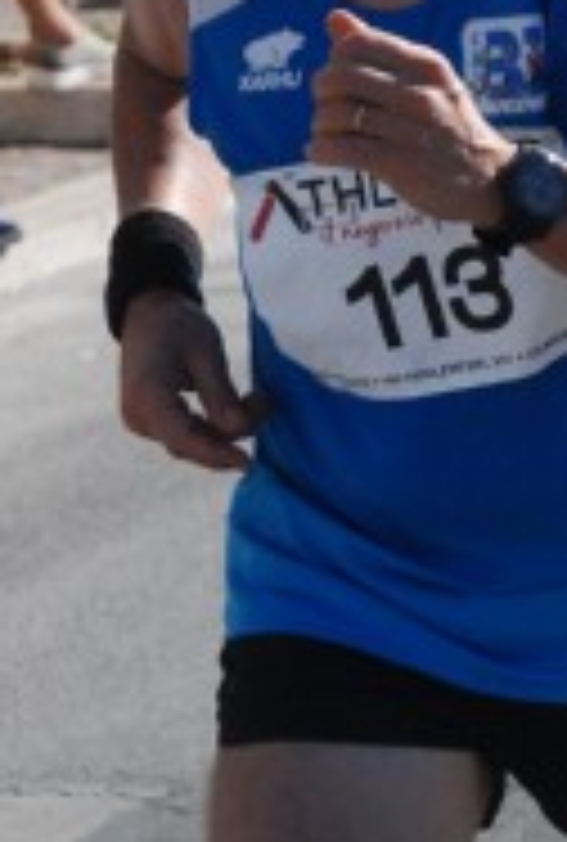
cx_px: 245
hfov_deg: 4.1
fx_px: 7903
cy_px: 419
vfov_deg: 6.1
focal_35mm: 337
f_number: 7.1
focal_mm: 70
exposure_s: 1/1600
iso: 1000
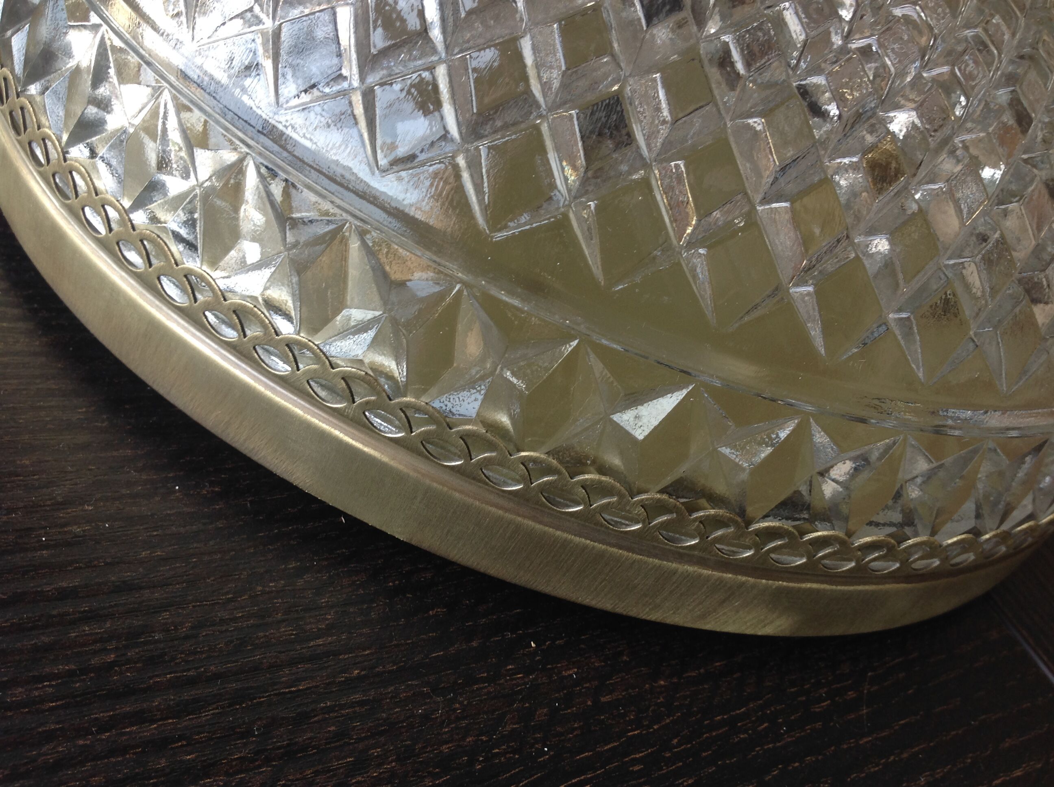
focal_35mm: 35
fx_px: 1064
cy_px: 394
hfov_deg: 52.7
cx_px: 527
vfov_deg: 40.6
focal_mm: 4.28
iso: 50
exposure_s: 1/30
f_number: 2.4
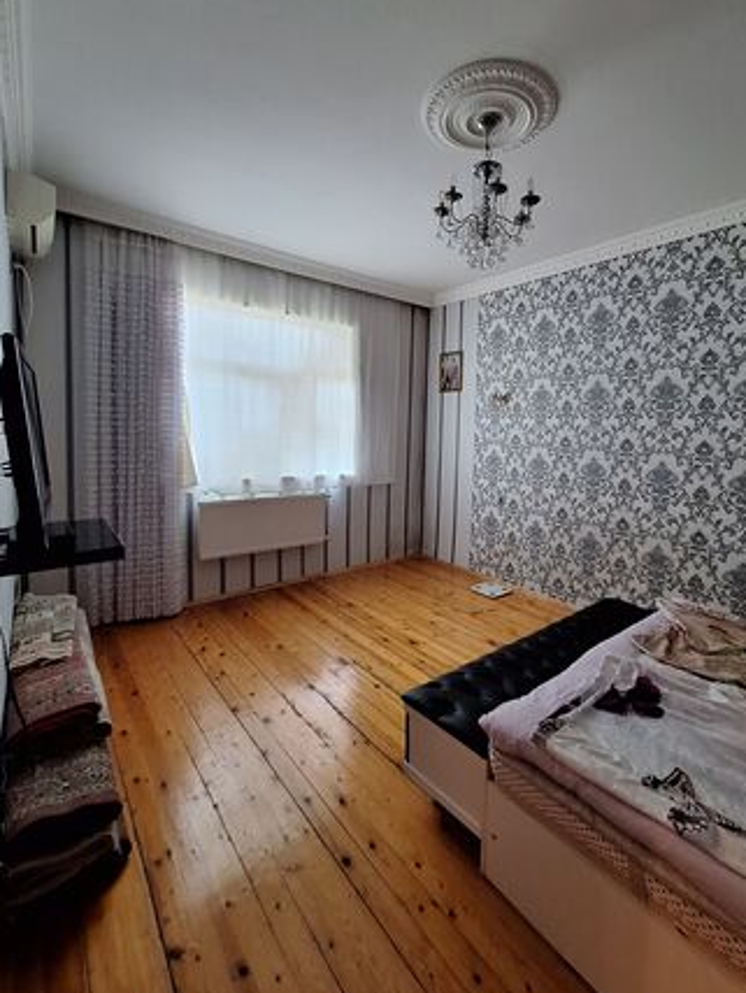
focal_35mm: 15
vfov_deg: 97.8
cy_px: 448
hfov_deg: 81.6
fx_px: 430
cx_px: 411
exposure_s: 1/33
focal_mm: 1.74
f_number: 2.2
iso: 200
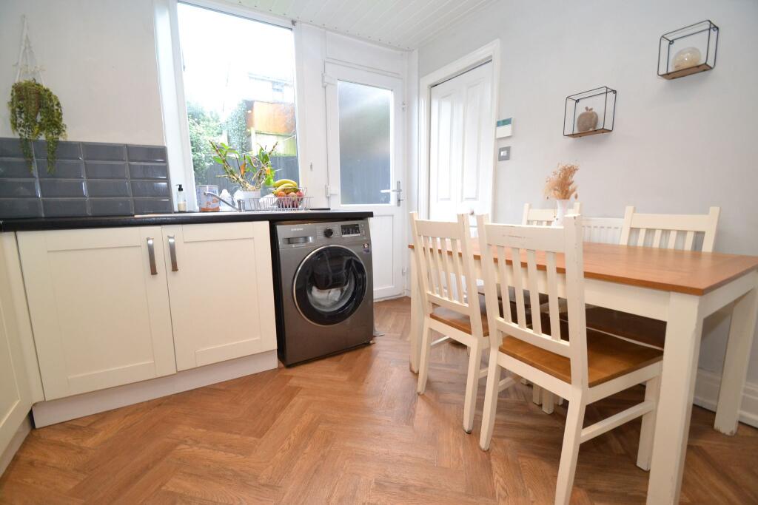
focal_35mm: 15
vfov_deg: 77.3
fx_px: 316
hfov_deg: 100.4
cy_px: 252
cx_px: 379
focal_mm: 10
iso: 1400
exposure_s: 1/60
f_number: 3.5
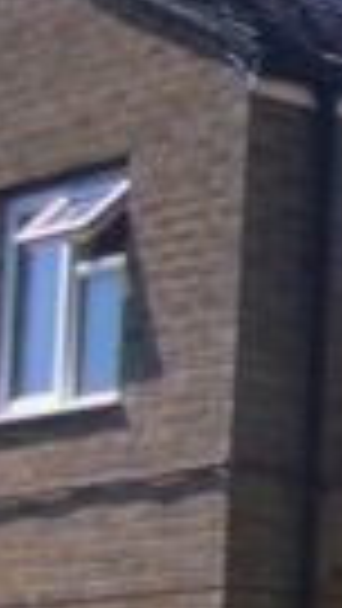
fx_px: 2820
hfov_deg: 5.7
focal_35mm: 175
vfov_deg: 12.0
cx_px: 1485
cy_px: 732
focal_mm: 5.6
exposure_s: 1/469
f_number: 3.3
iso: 80
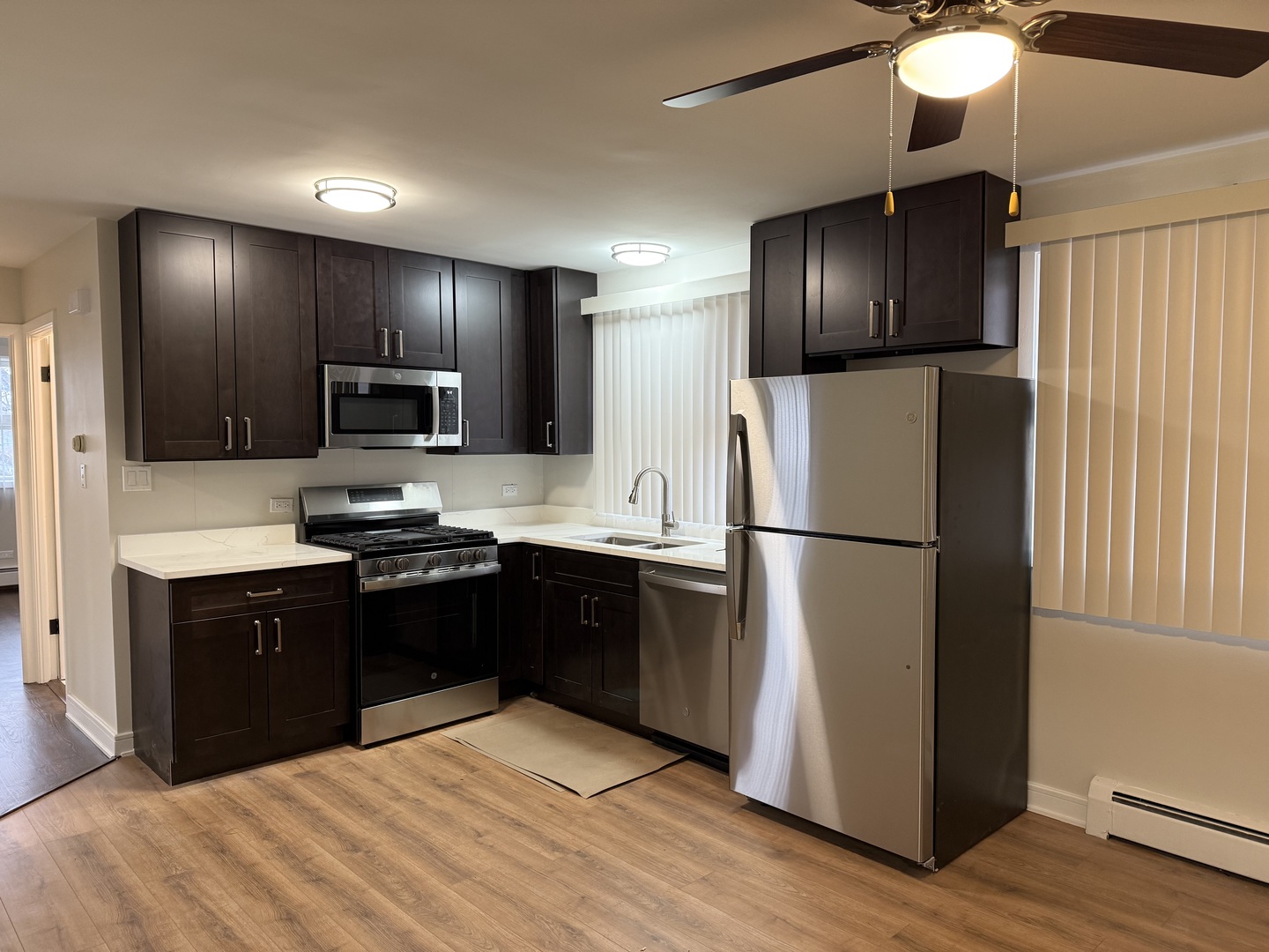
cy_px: 476
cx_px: 634
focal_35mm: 24
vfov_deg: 56.8
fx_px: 880
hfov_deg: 71.6
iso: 200
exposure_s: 1/60
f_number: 1.78
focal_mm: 6.76
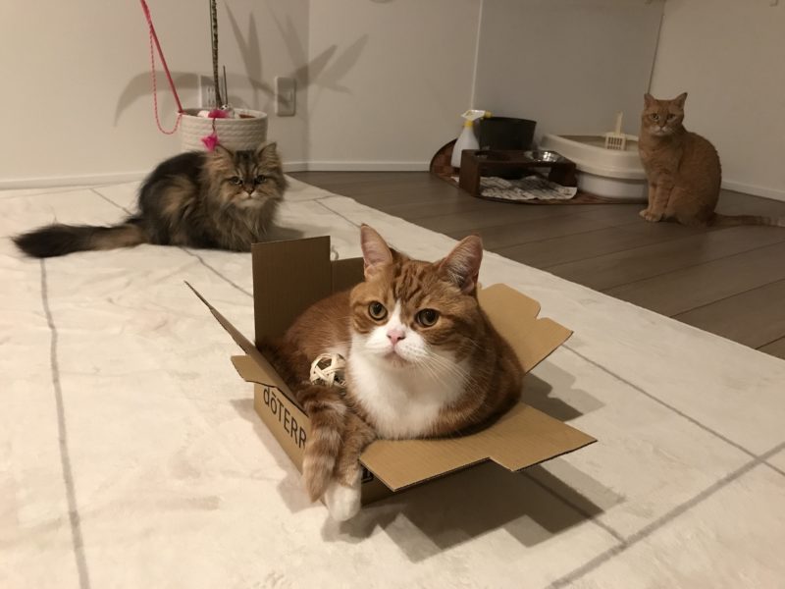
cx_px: 392
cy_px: 294
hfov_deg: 63.4
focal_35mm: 28
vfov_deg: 49.7
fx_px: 635
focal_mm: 3.99
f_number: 1.8
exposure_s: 1/15
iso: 100
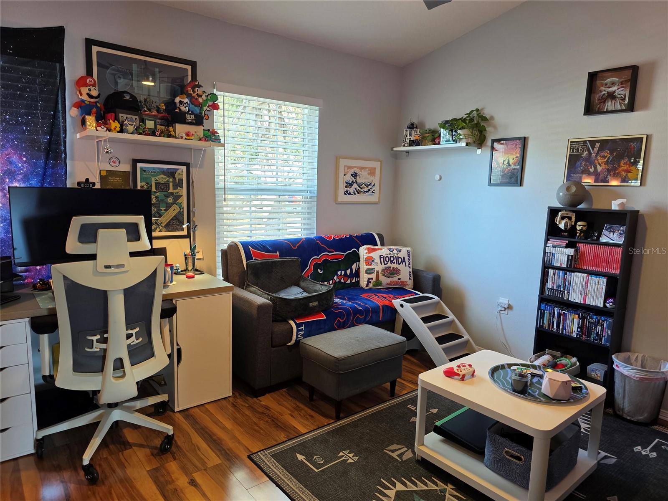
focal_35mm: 23
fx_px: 444
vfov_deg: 58.9
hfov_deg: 73.9
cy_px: 250
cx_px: 334
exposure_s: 1/52
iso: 160
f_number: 1.7
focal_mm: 6.3
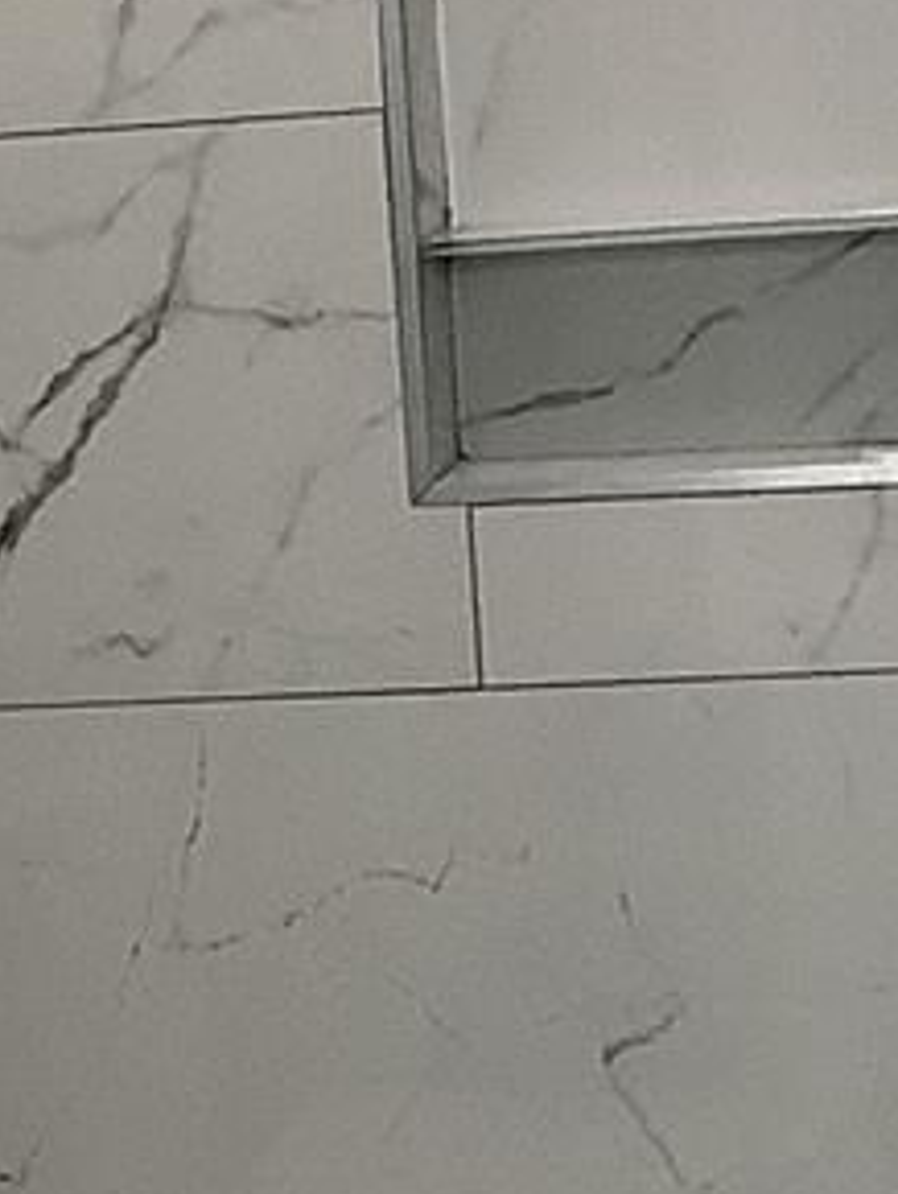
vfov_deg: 12.0
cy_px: 959
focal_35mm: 164
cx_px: 152
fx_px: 5664
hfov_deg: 9.0
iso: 80
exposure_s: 1/60
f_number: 2.4
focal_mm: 3.3
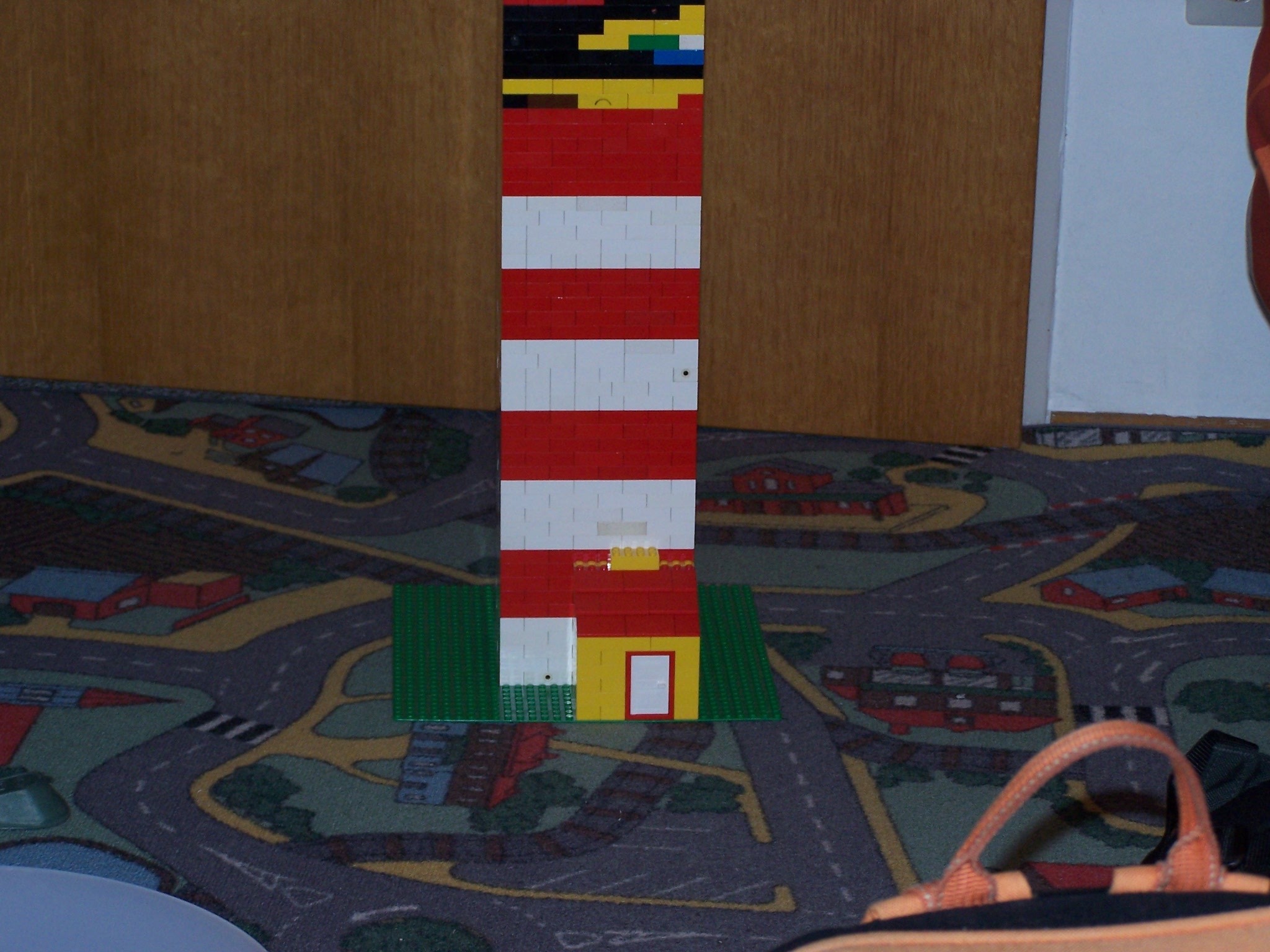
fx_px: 4293
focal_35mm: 117
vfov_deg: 12.7
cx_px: 635
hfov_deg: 16.8
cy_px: 476
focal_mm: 19.4
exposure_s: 1/100
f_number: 3.2
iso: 140
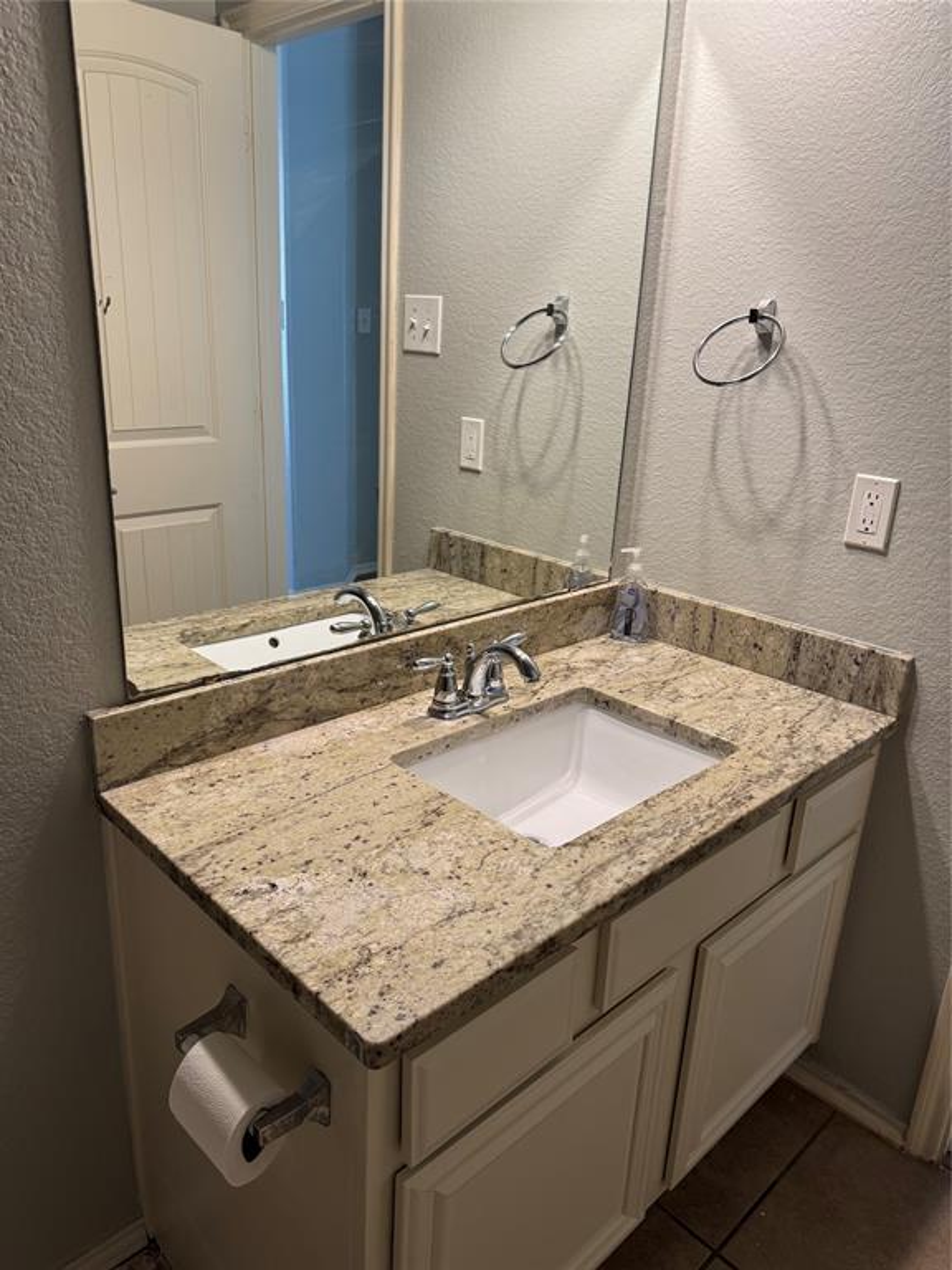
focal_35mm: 24
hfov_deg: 56.8
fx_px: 880
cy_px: 635
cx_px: 476
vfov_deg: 71.6
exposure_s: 1/60
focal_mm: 6.76
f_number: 1.78
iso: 125
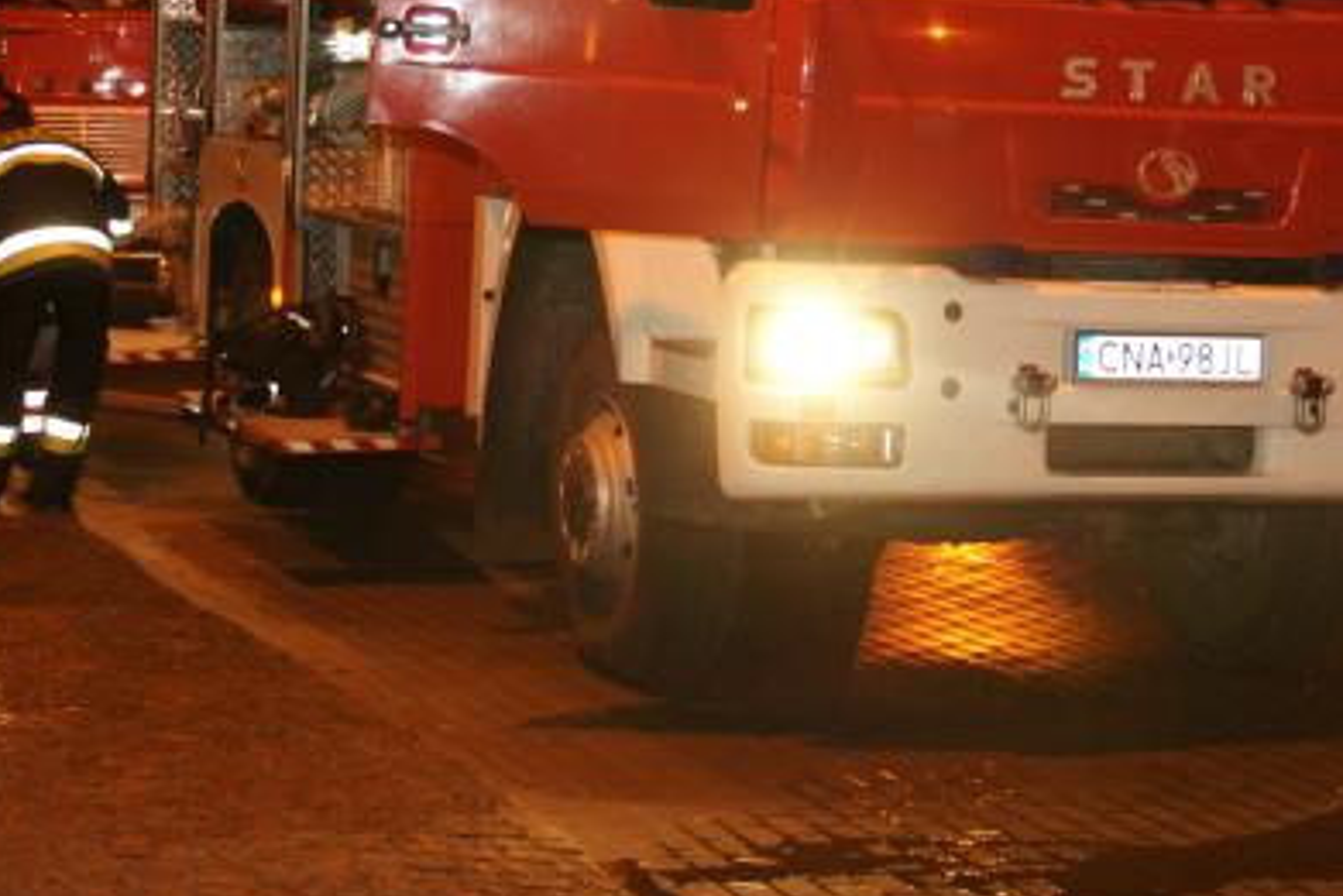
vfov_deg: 14.7
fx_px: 3433
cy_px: 101
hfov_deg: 22.1
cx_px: 694
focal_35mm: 92
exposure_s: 1/30
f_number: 2.8
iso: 800
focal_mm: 30
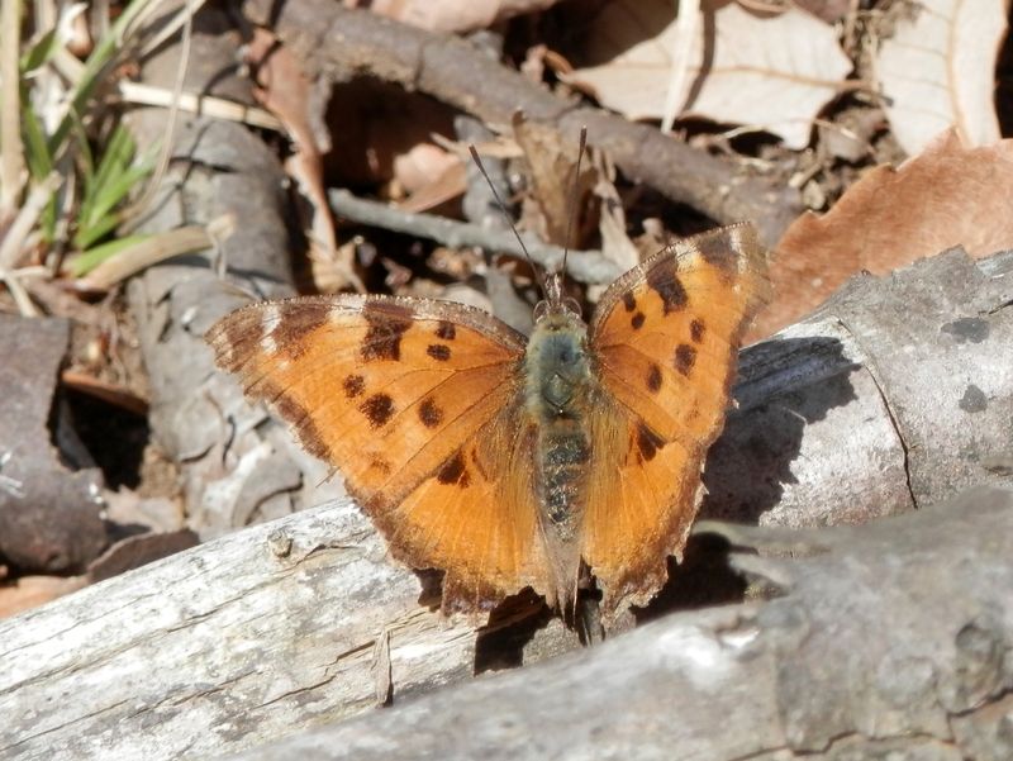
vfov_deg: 4.9
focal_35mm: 302
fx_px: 8843
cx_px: 506
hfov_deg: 6.6
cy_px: 380
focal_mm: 53.9
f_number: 6.5
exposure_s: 1/200
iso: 100
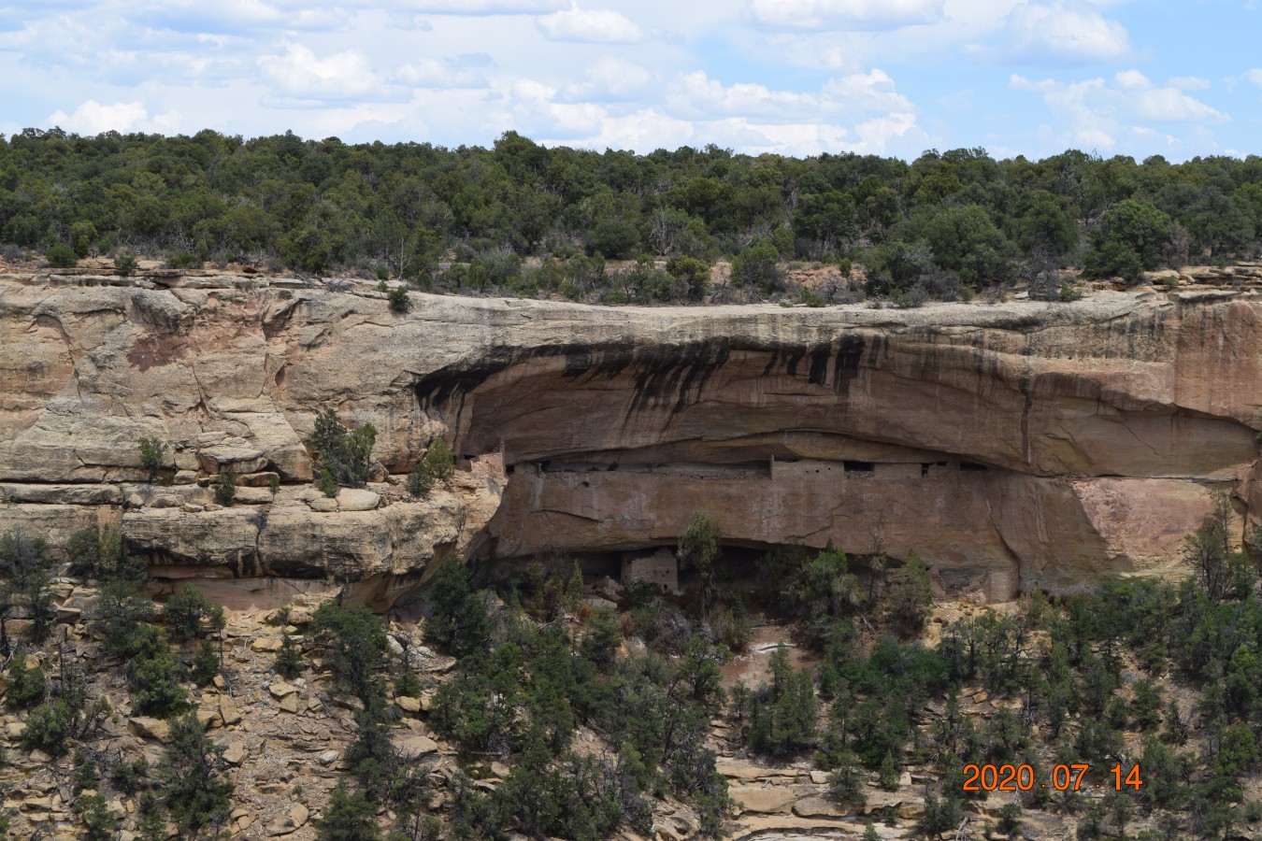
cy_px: 420
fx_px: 2892
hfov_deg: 24.6
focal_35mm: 82
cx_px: 631
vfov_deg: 16.6
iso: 200
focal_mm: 55
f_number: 9
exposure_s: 1/320
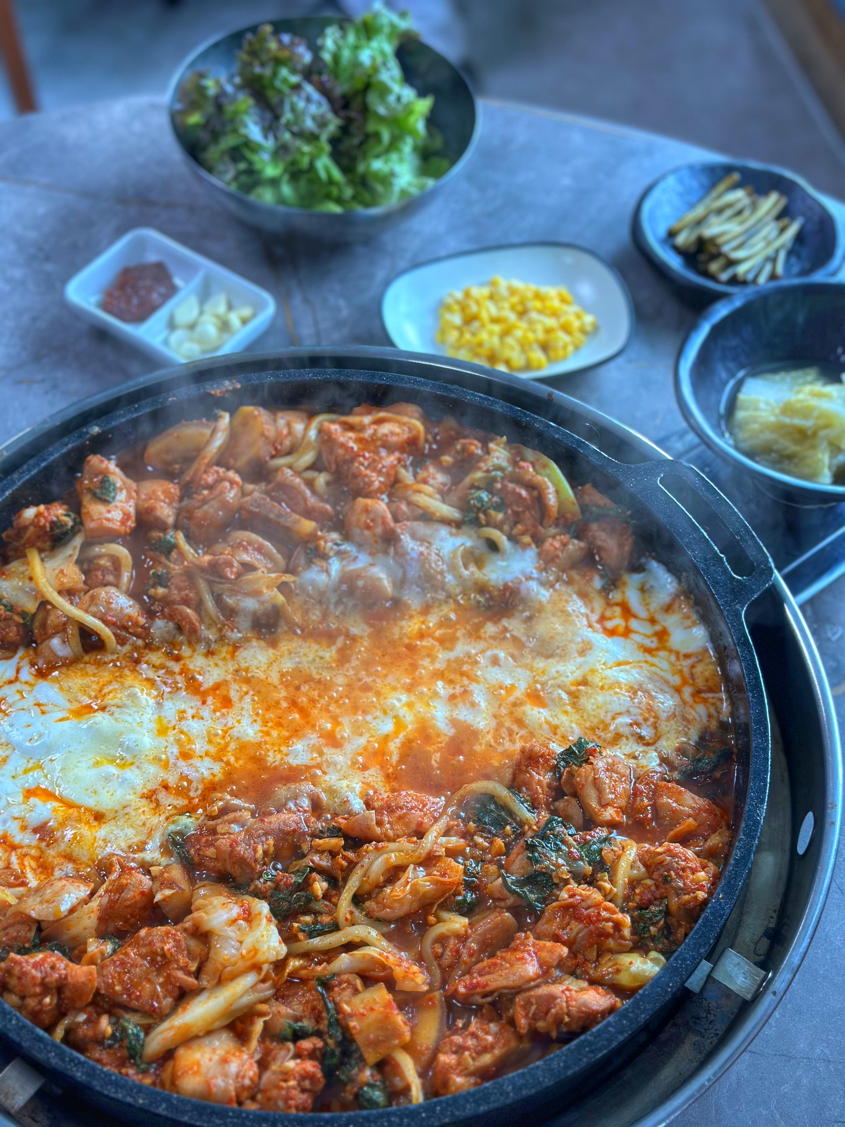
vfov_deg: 39.7
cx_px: 422
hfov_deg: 30.3
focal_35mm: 48
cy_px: 564
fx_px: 1562
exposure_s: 1/120
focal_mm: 6.86
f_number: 1.78
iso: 80
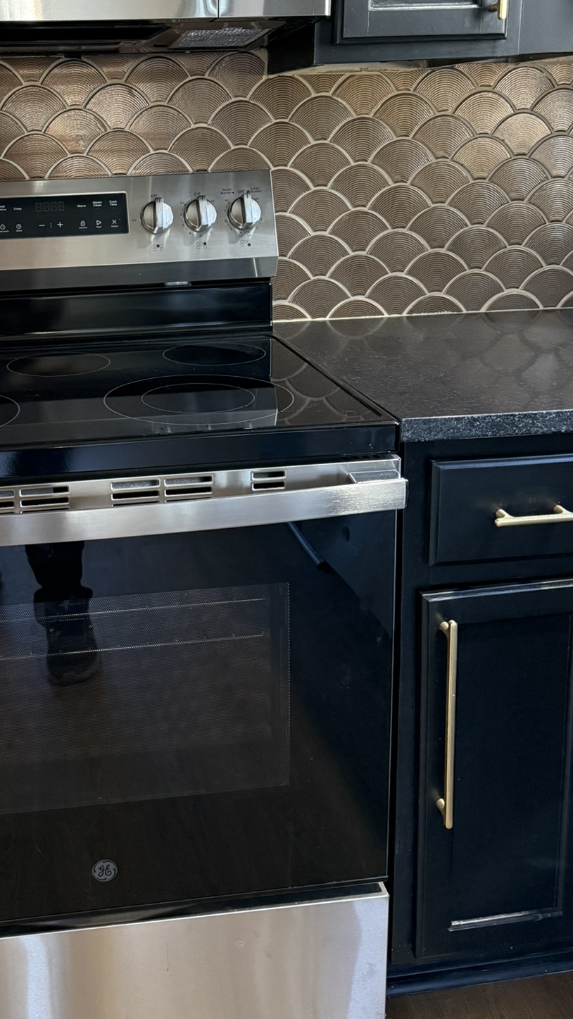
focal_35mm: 37
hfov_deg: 31.1
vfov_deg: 53.1
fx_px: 999
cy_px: 356
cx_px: 109
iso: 640
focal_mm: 6.76
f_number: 1.78
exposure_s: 1/60
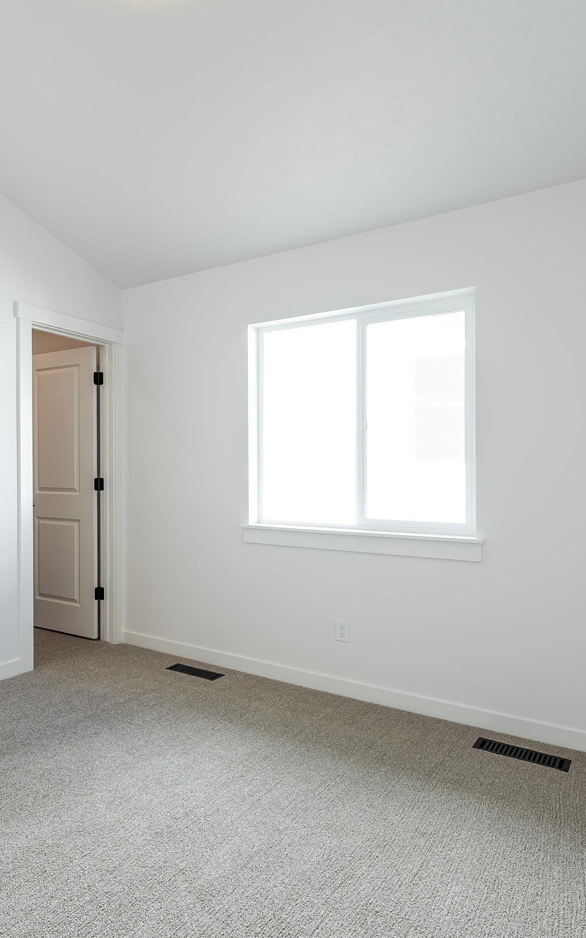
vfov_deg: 74.7
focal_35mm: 24
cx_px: 145
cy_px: 499
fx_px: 613
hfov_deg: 49.0
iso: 100
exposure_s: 1/20
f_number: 4.5
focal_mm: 14
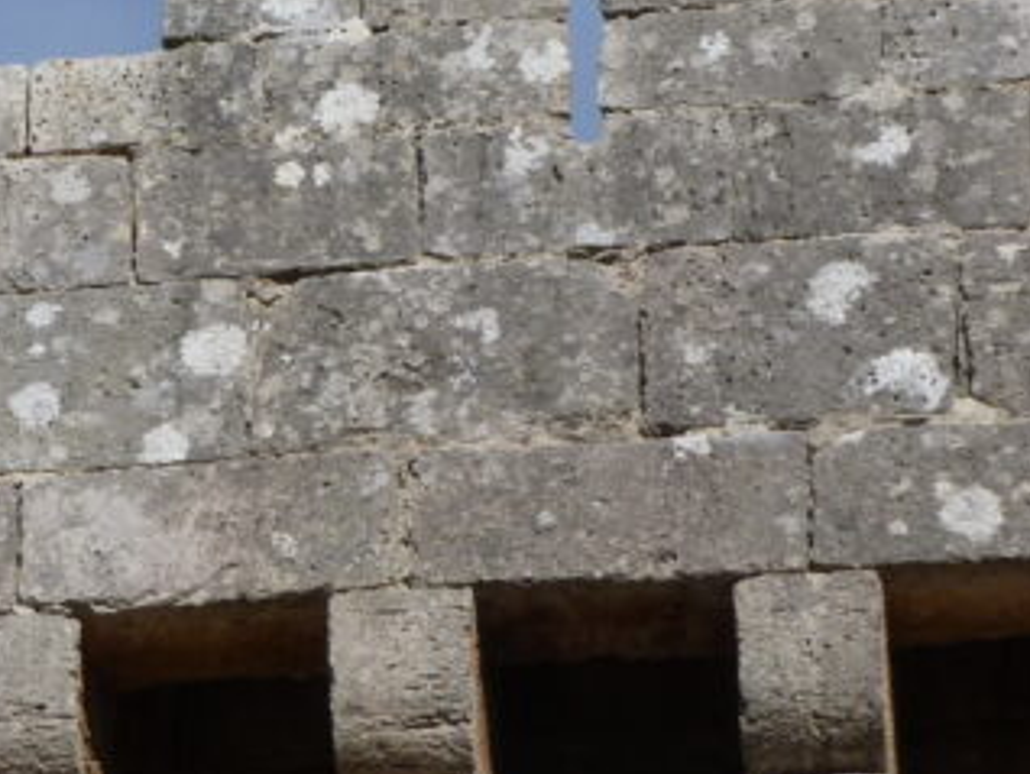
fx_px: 10631
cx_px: -453
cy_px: 279
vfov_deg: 4.2
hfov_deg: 5.5
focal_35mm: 357
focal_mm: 20.1
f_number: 5.6
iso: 80
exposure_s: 1/500
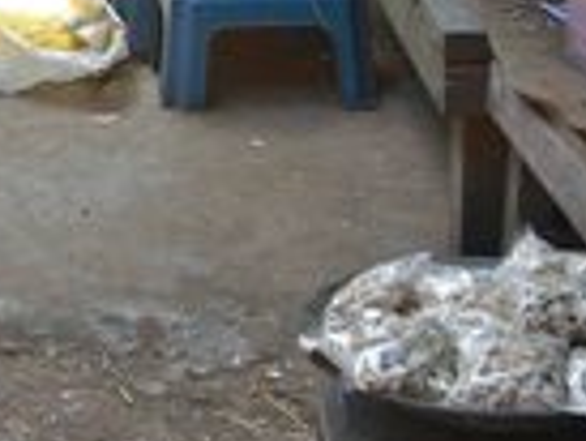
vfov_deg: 10.0
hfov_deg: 12.9
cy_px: -238
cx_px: -342
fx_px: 2420
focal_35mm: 143
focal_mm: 17
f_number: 2.8
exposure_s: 1/160
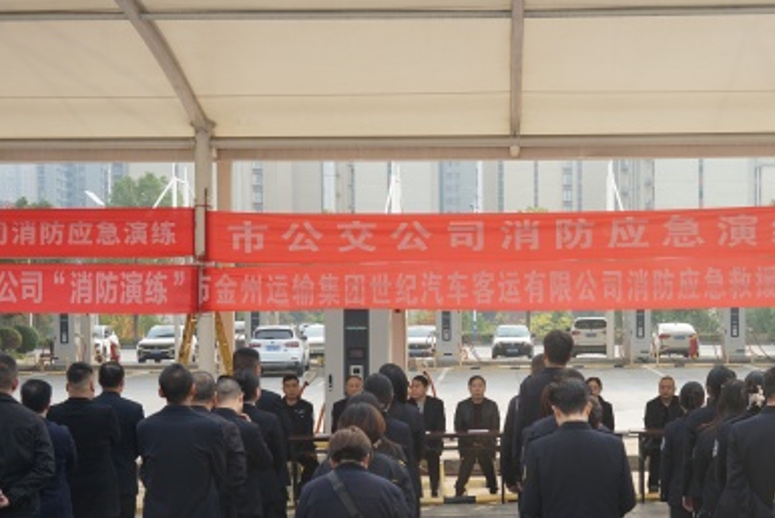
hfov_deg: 27.5
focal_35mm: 73
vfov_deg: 18.6
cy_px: 379
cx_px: 516
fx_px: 1573
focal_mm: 47
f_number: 5.6
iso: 100
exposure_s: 1/100
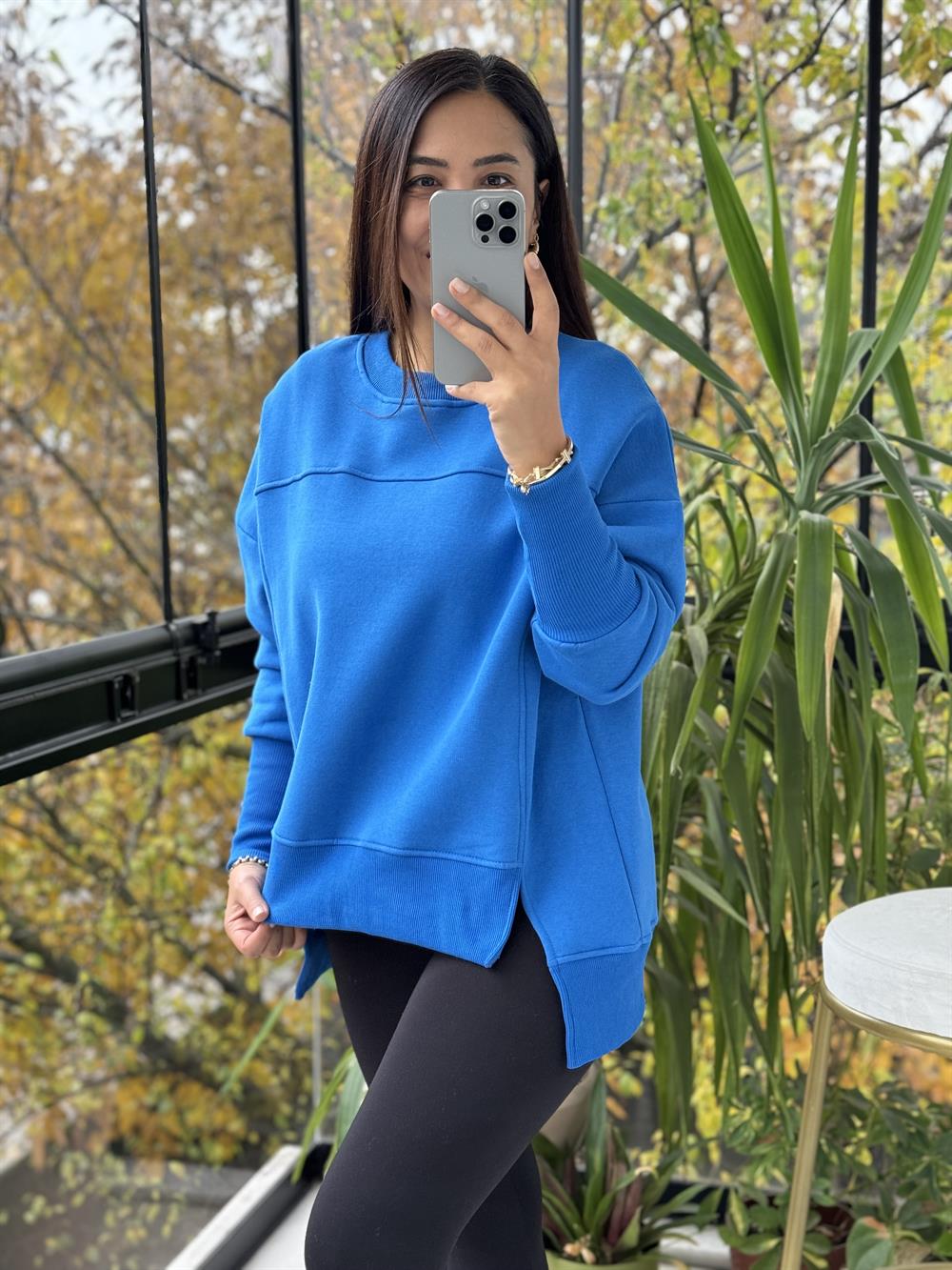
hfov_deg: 30.3
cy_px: 635
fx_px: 1760
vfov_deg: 39.7
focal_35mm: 48
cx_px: 476
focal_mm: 6.76
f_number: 1.78
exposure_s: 1/50
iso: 200
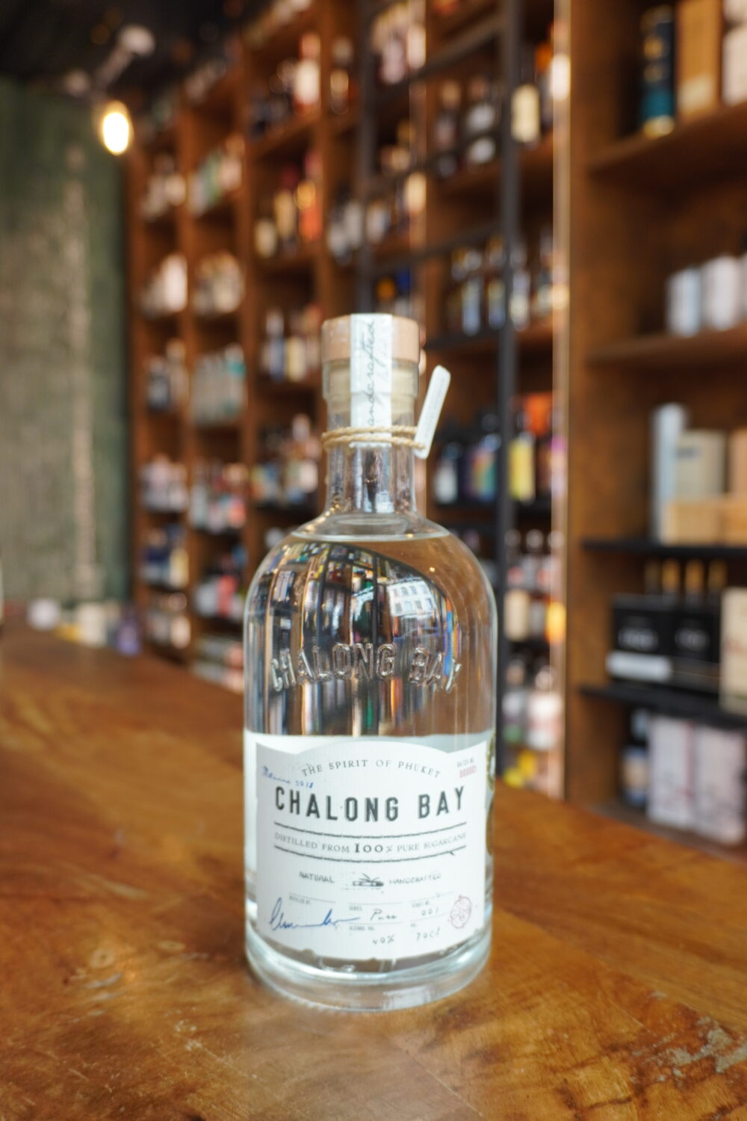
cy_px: 560
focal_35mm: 28
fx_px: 887
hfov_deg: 45.7
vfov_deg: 64.6
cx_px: 374
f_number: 4
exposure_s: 1/60
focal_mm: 19
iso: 320
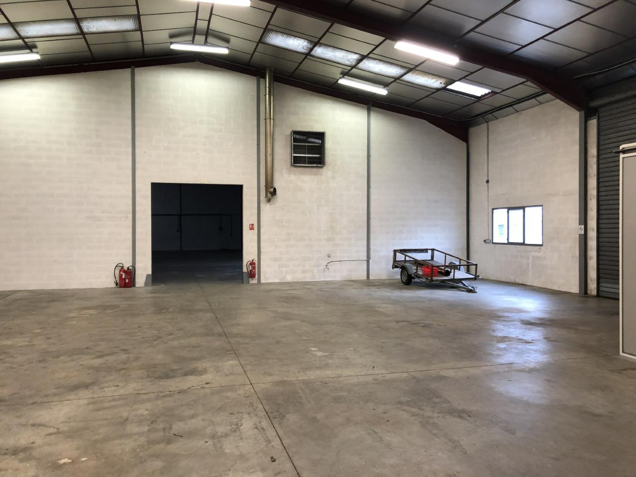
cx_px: 318
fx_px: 514
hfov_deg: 63.4
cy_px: 238
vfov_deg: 49.7
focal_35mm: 28
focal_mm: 3.99
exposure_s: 1/17
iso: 40
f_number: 1.8
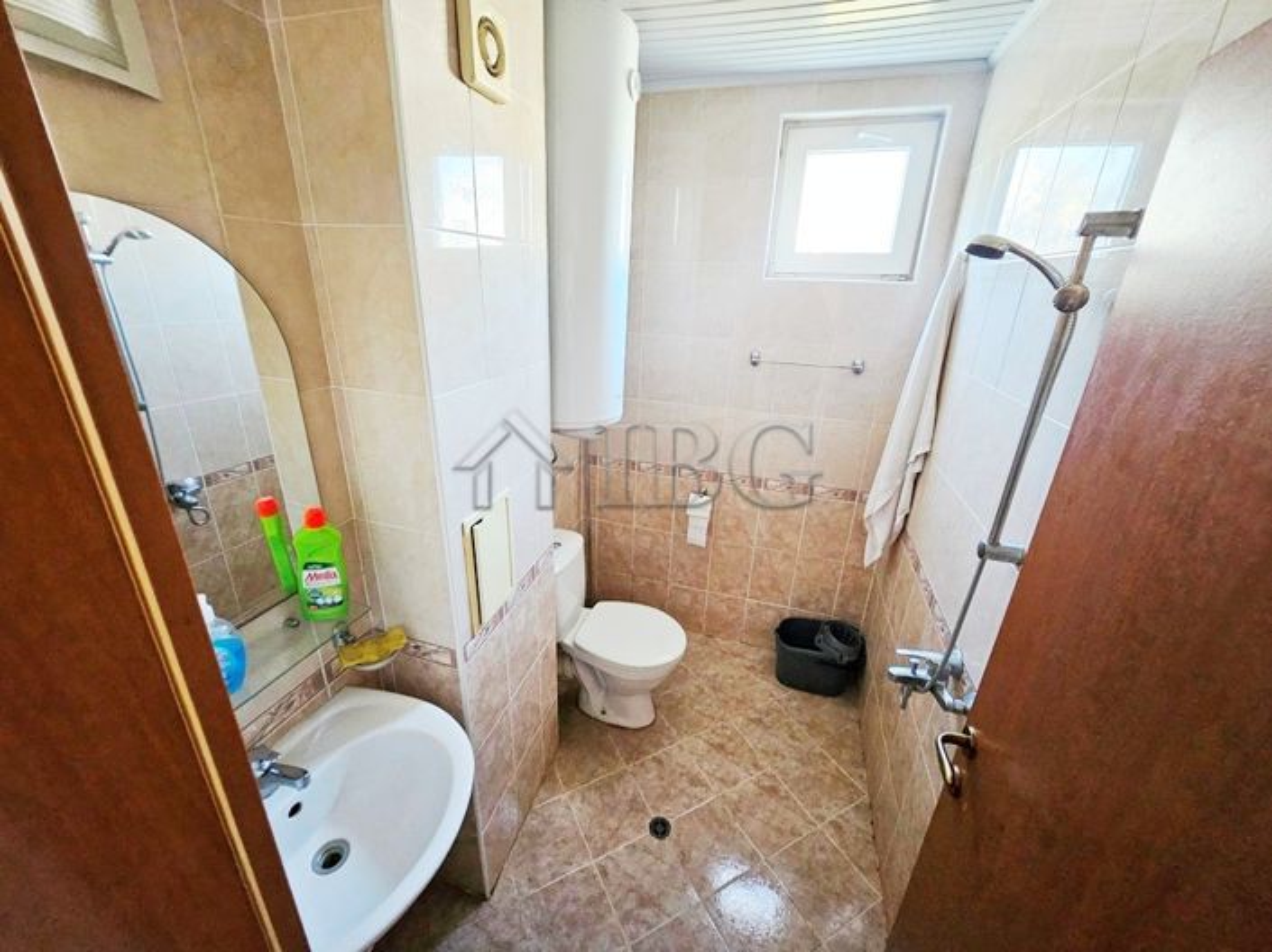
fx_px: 477
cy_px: 476
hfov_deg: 106.2
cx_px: 636
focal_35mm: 13
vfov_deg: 89.9
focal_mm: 1.7
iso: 500
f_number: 2.2
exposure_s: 1/33.3
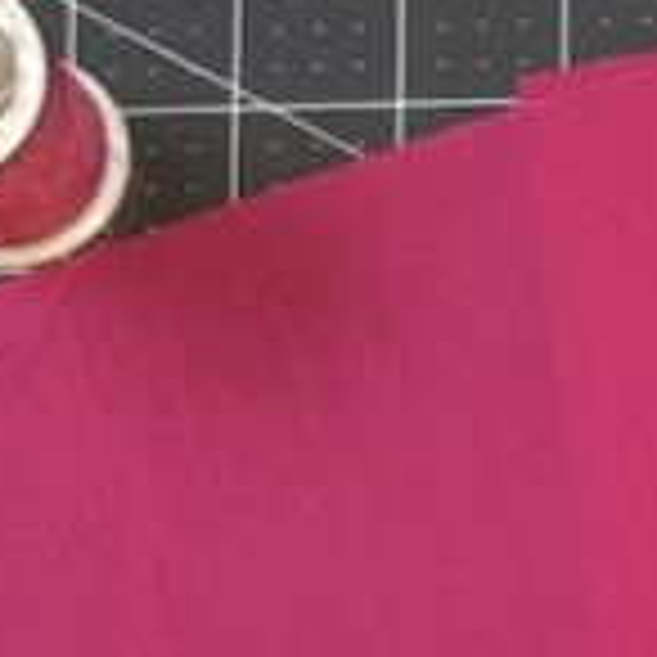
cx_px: 1912
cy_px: 594
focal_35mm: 297
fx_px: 6377
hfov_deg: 5.6
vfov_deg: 5.9
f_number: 1.78
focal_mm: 6.76
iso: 320
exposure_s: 1/40
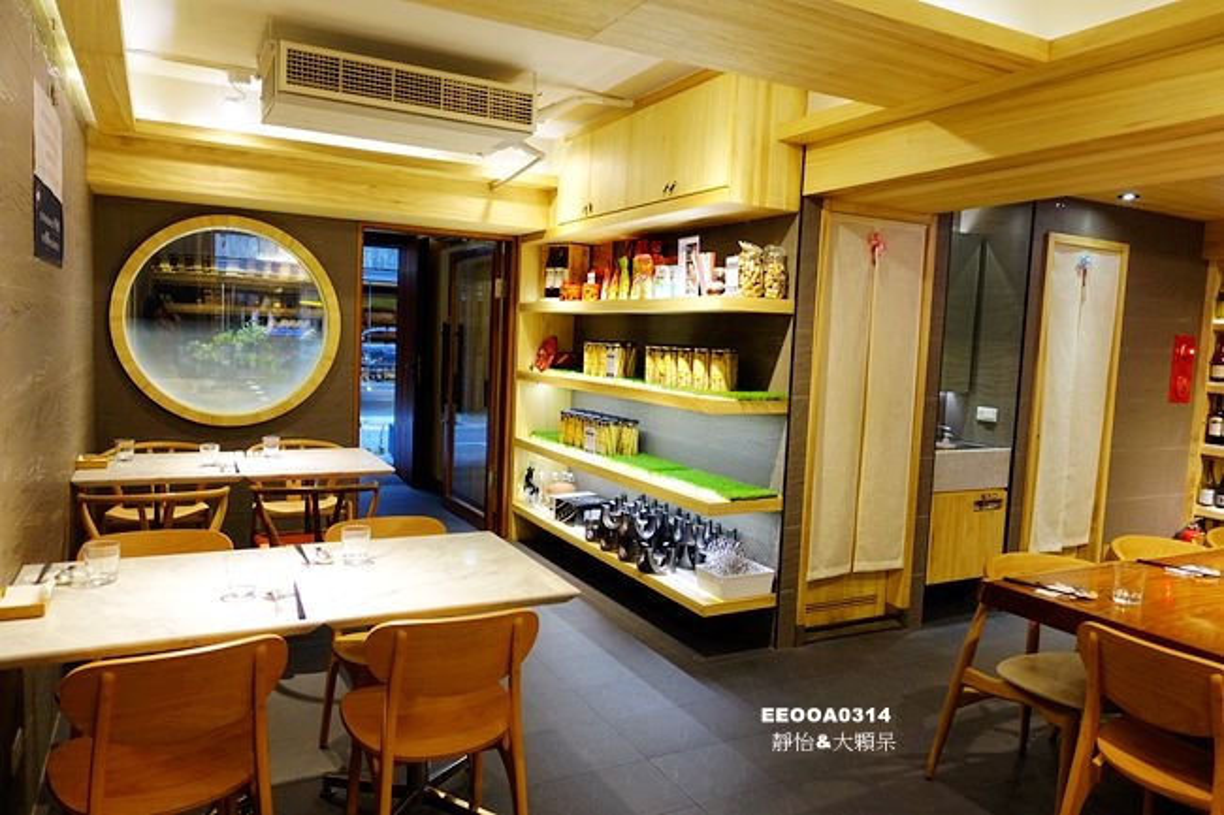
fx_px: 816
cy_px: 408
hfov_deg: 73.8
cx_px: 612
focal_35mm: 24
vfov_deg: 53.1
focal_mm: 8.8
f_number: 1.8
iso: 320
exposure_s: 1/30
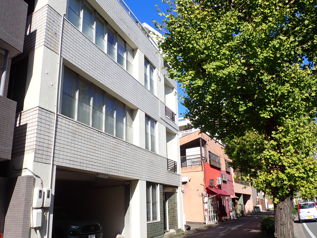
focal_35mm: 32
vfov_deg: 44.2
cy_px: 123
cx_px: 166
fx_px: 293
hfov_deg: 56.8
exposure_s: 1/1000
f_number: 3.2
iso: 100
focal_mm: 5.4
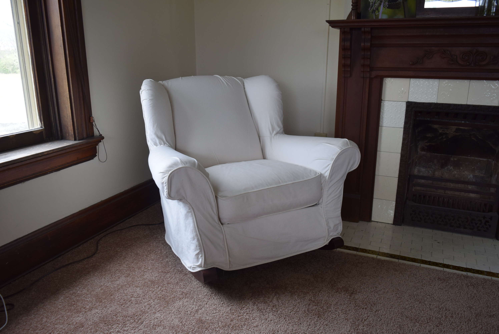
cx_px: 250
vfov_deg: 43.7
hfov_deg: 61.9
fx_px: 416
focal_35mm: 30
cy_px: 167
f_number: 4.5
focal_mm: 20
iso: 400
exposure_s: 1/80
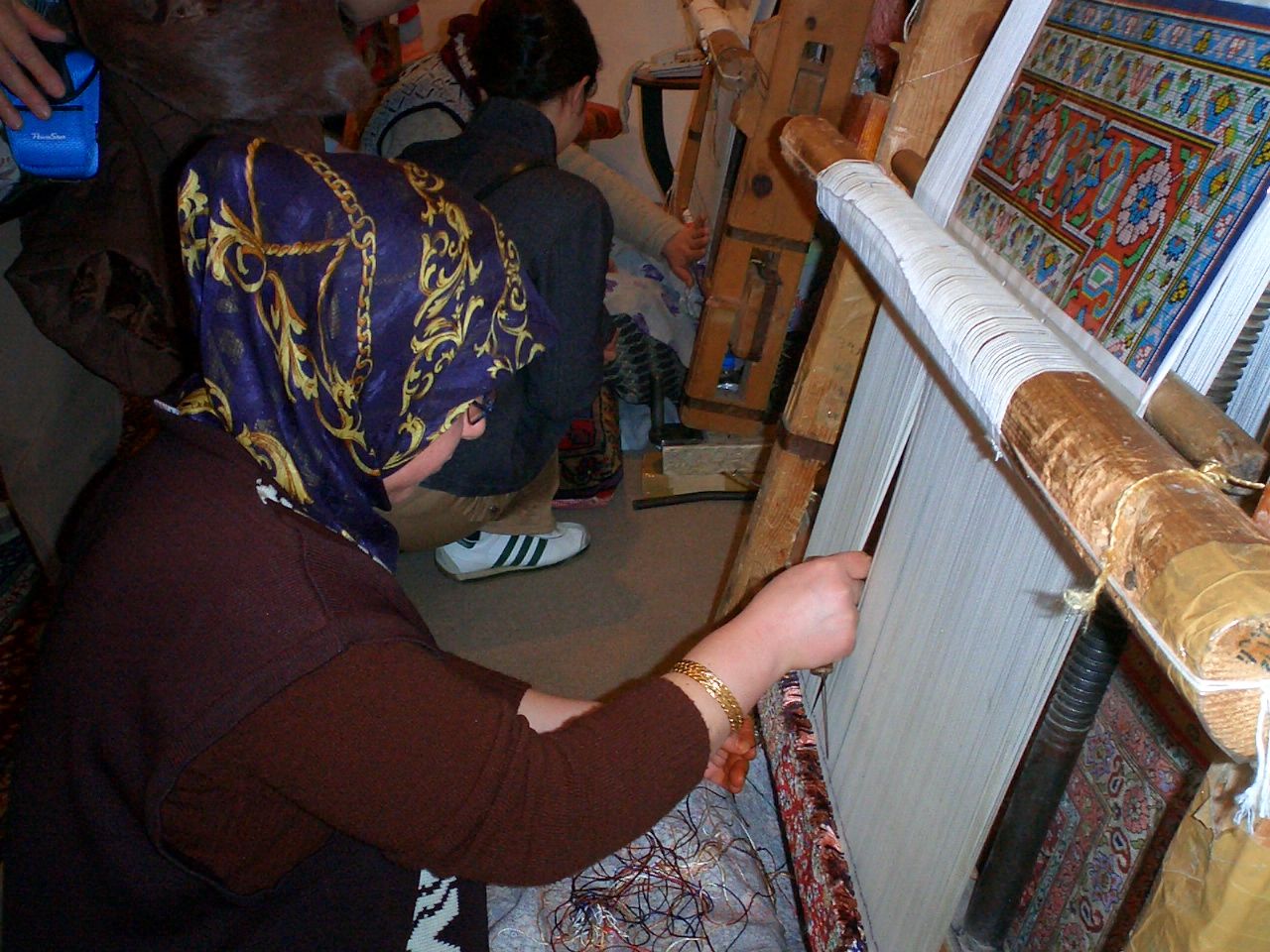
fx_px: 1357
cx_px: 635
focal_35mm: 37
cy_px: 476
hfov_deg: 50.1
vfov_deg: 38.7
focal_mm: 5.6
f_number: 3.5
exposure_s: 1/40
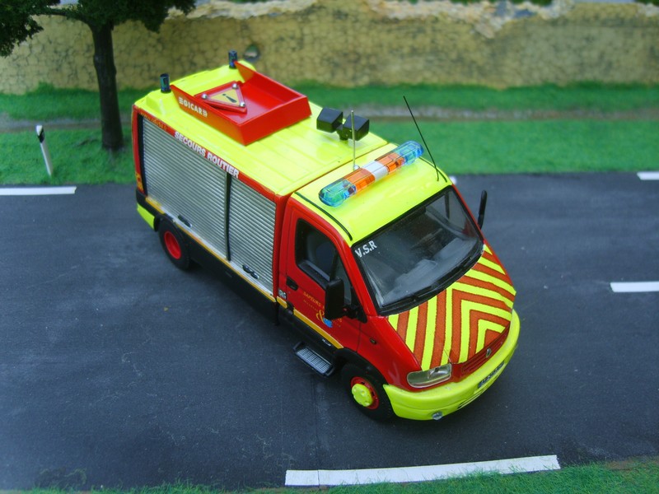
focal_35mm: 35
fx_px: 666
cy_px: 247
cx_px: 330
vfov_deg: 40.7
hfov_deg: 52.6
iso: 50
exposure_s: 1/180
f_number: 2.8
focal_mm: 7.4
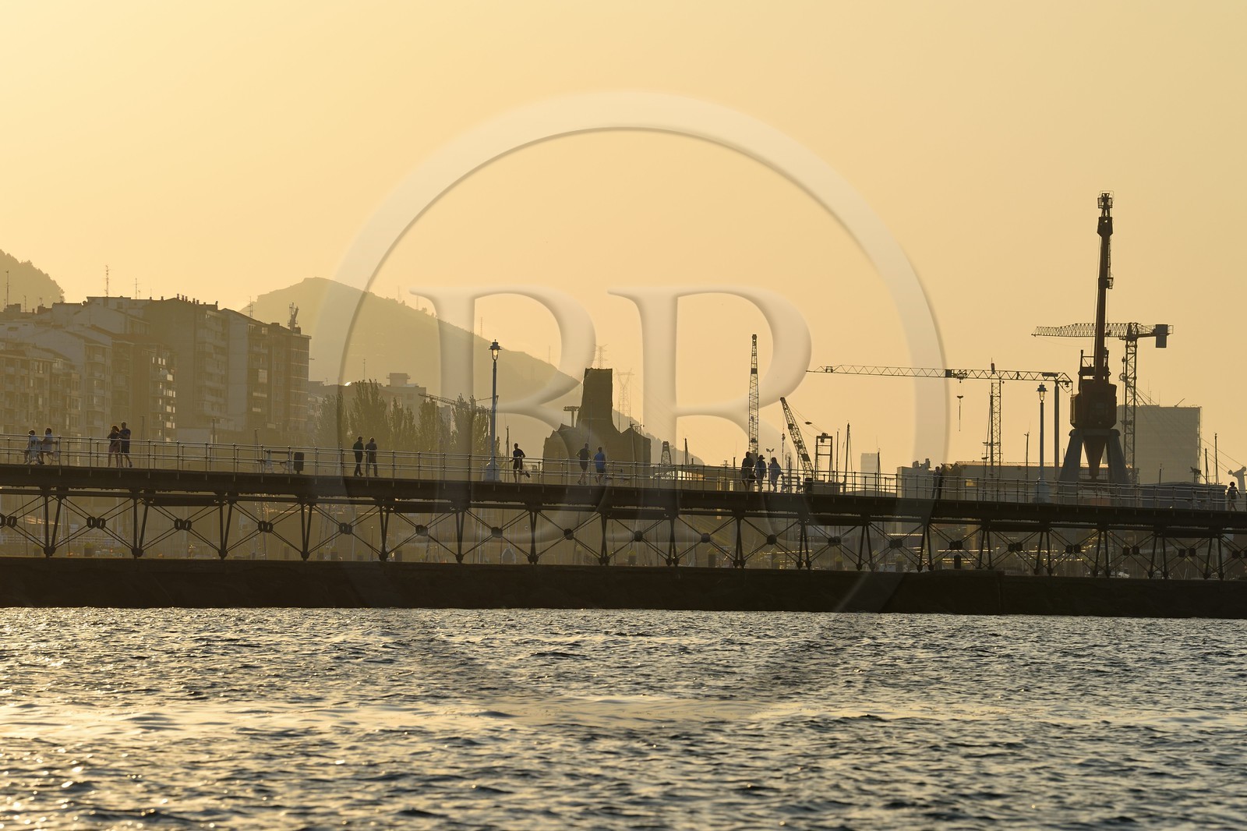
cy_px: 416
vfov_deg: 6.9
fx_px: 6926
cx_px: 624
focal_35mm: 200
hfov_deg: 10.3
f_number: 11
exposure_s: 1/500
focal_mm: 200
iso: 200
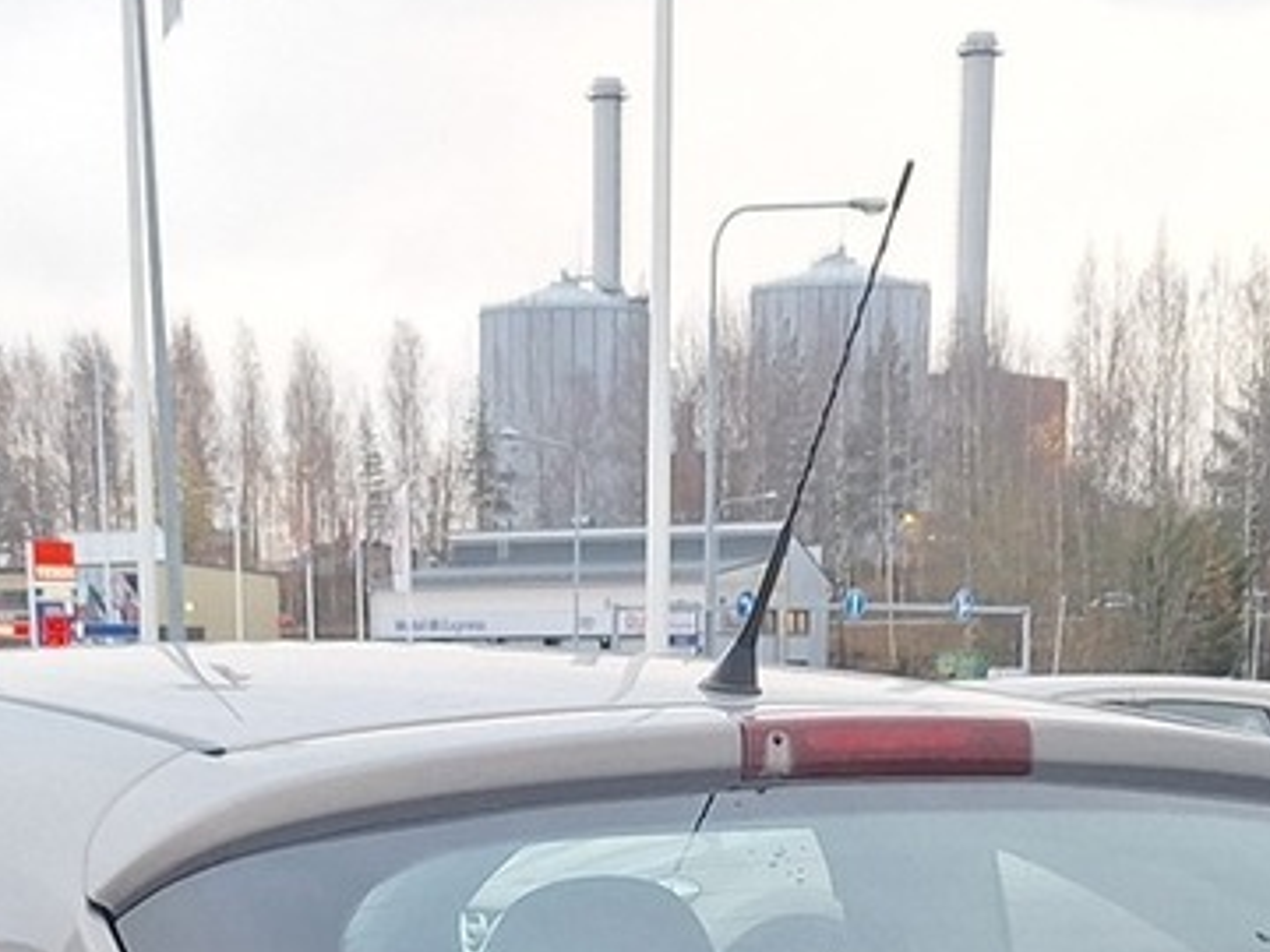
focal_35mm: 92
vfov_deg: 14.4
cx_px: 480
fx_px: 3375
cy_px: 1625
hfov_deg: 21.3
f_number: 1.8
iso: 50
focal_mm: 5.54
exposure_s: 1/100
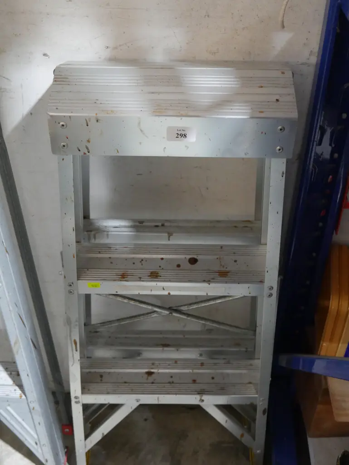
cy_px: 232
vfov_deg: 44.8
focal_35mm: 42
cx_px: 174
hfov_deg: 34.4
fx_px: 564
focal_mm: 21
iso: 3200
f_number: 4.6
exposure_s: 1/60
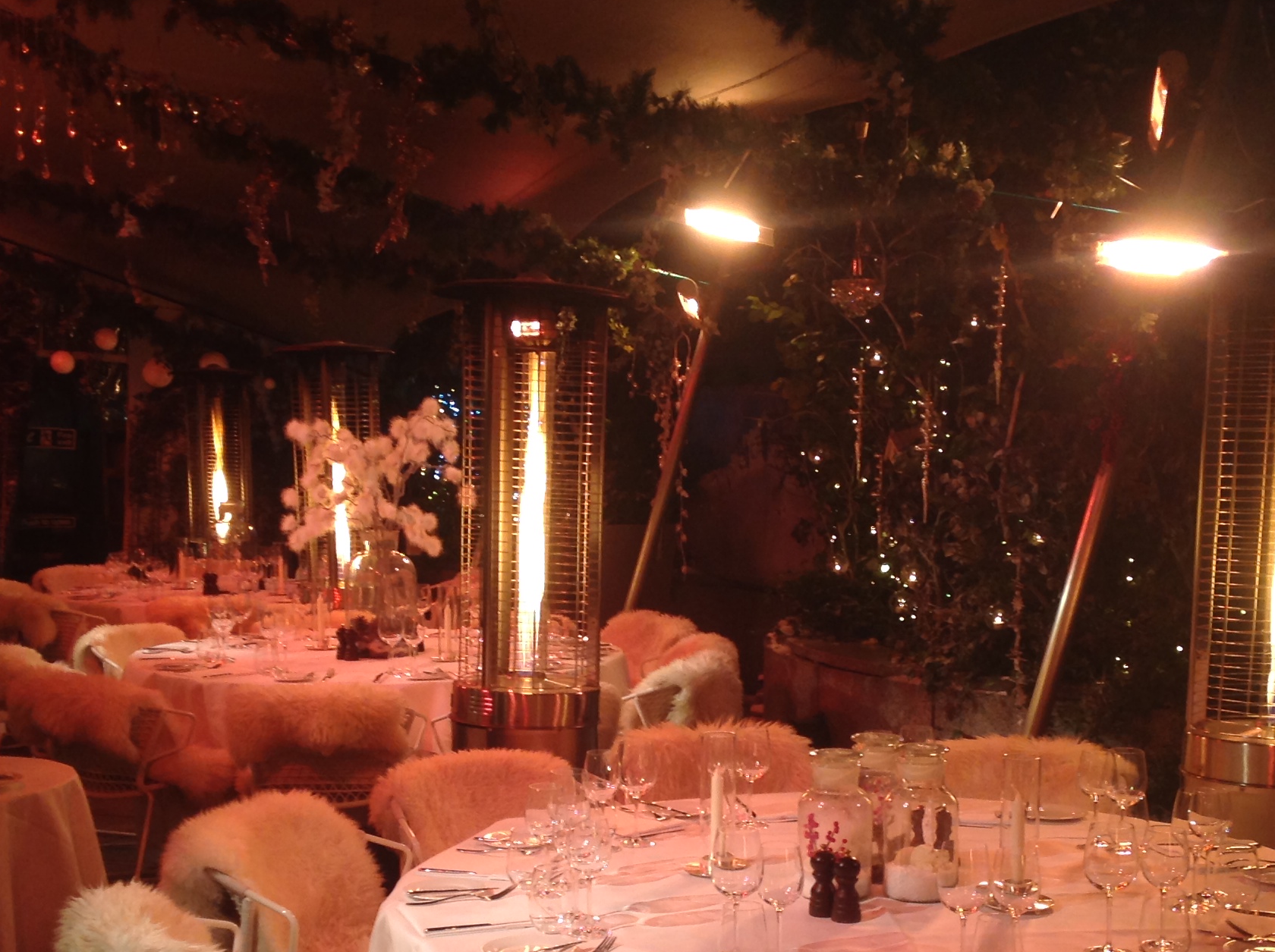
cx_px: 715
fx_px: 1986
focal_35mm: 54
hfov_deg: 35.5
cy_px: 729
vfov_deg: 26.6
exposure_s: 1/15
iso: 64
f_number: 2.4
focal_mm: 4.28
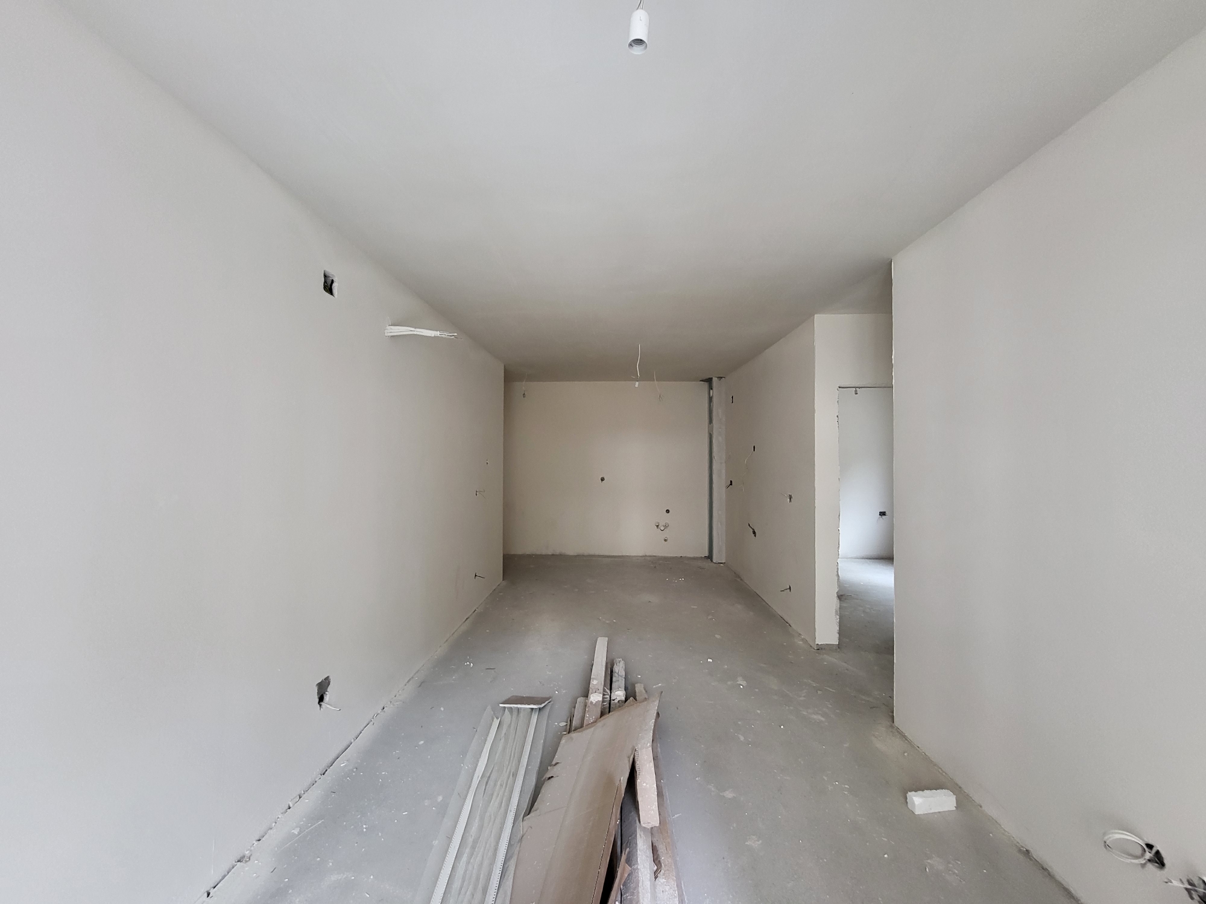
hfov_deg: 106.2
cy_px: 452
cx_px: 603
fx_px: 453
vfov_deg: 89.9
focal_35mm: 13
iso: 125
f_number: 2.2
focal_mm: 1.74
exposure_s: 1/50
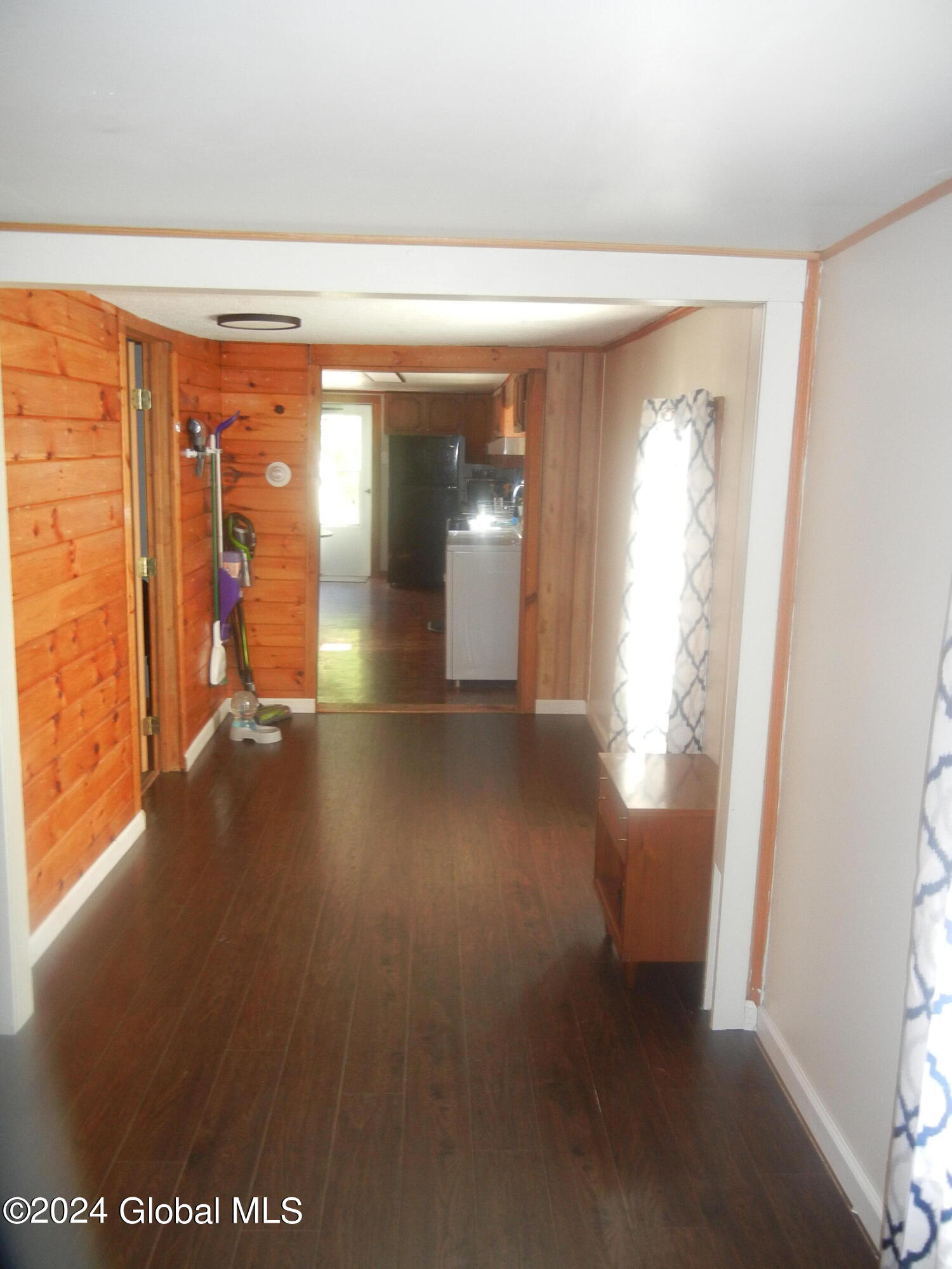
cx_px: 476
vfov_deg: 60.0
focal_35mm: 30
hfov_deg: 46.8
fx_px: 1100
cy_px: 634
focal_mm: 5.4
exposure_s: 1/30
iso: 243
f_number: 3.5
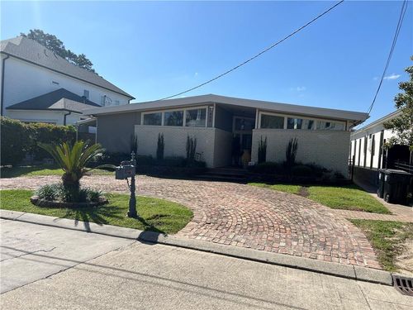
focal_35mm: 26
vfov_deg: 53.1
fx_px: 310
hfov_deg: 67.3
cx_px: 206
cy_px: 155
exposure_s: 1/4831
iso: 50
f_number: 1.5
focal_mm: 5.7
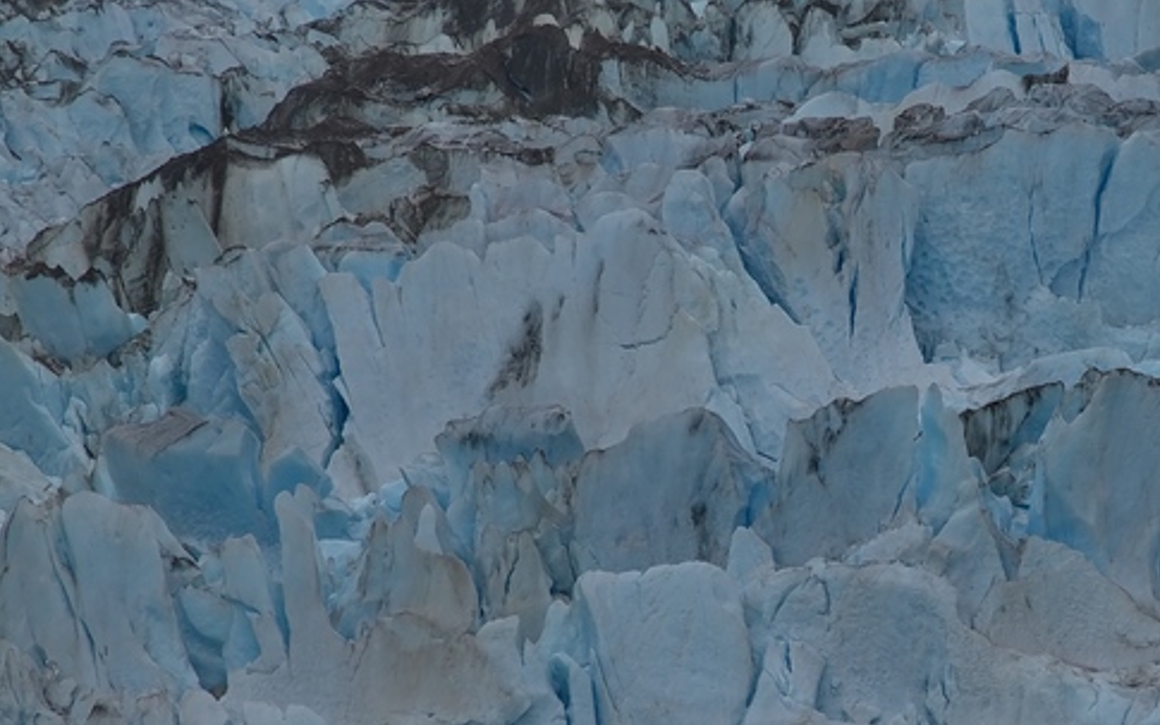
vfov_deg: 4.1
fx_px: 10210
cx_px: 933
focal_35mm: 323
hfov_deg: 6.5
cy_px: 536
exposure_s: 1/250
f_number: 6.3
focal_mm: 120
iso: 100
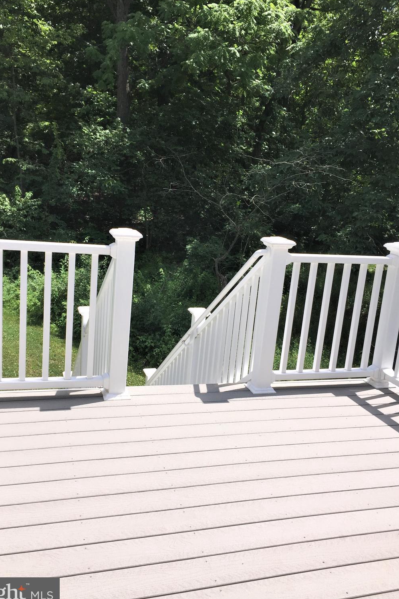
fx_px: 515
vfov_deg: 60.3
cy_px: 302
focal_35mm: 31
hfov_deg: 42.3
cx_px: 190
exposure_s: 1/1799
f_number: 2.2
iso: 32
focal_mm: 4.15
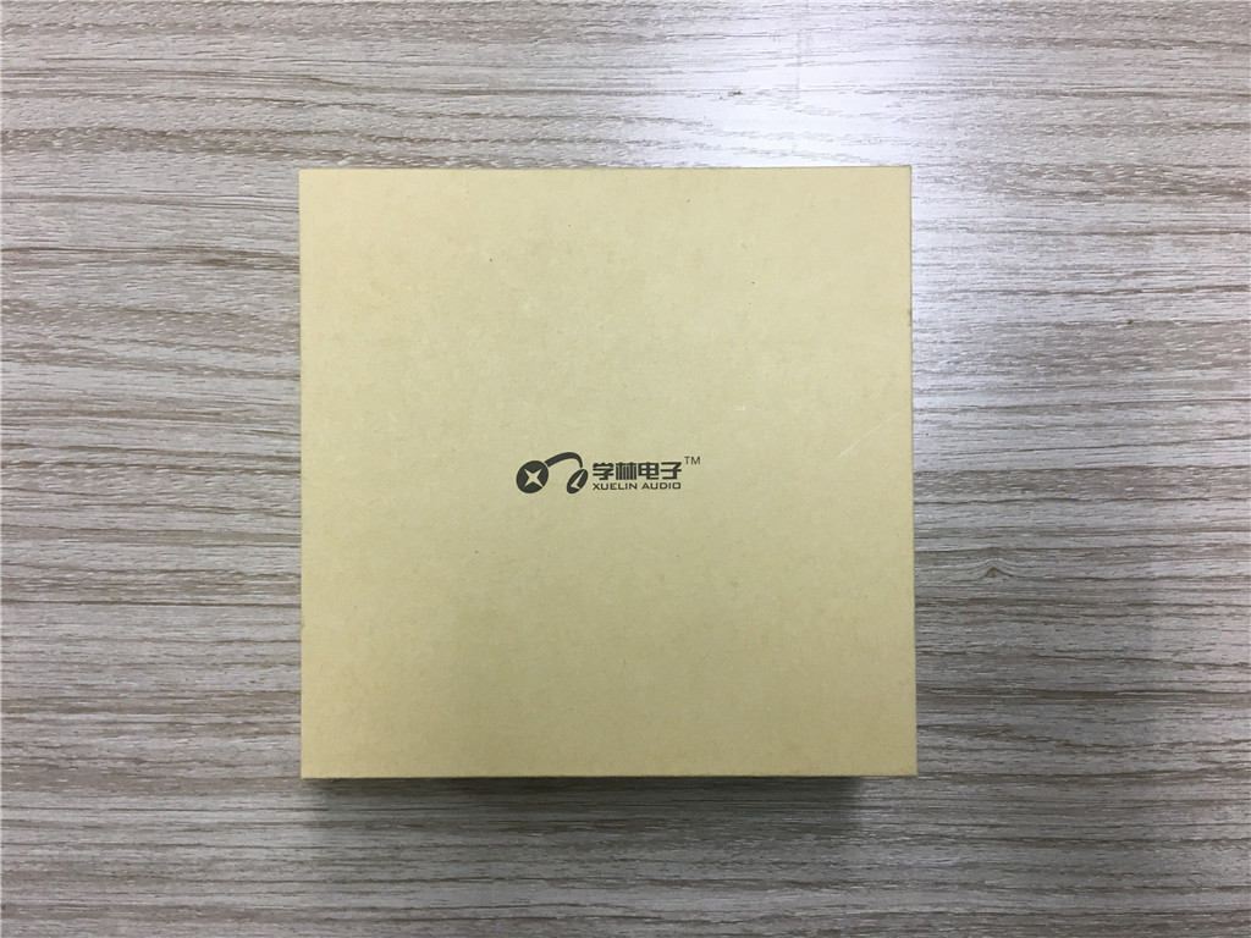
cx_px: 626
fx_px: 1048
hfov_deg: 61.7
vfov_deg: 48.2
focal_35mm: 29
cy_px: 469
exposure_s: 1/33
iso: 50
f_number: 2.2
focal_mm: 4.15
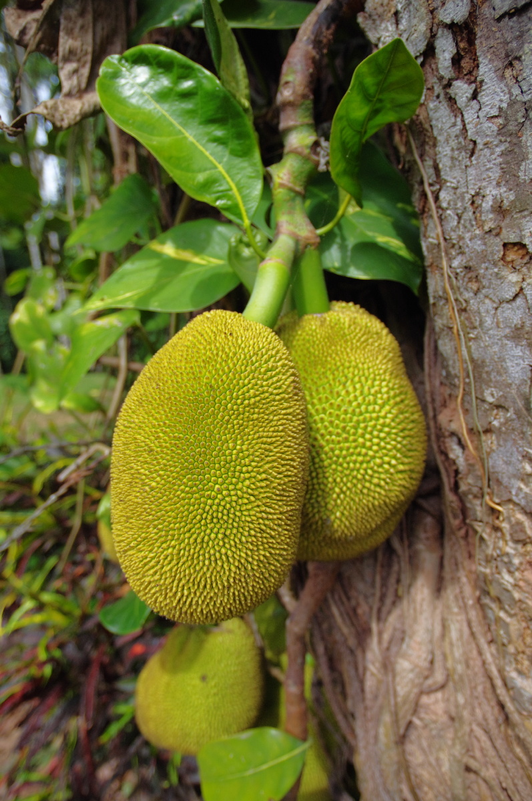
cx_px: 266
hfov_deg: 59.4
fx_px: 467
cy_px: 400
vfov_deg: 81.3
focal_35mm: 21
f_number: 4
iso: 640
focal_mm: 14
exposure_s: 1/1250
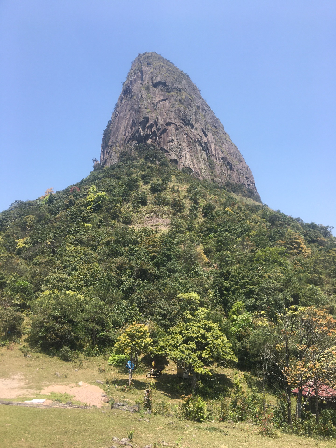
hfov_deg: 48.2
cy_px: 224
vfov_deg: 61.7
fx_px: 375
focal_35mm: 29
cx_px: 168
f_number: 2.2
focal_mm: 4.15
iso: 25
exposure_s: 1/739
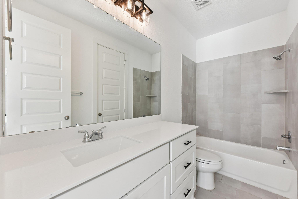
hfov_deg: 104.3
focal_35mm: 14
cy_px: 100
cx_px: 149
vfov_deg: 81.2
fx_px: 116
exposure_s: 1/125
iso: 800
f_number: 8
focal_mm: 14
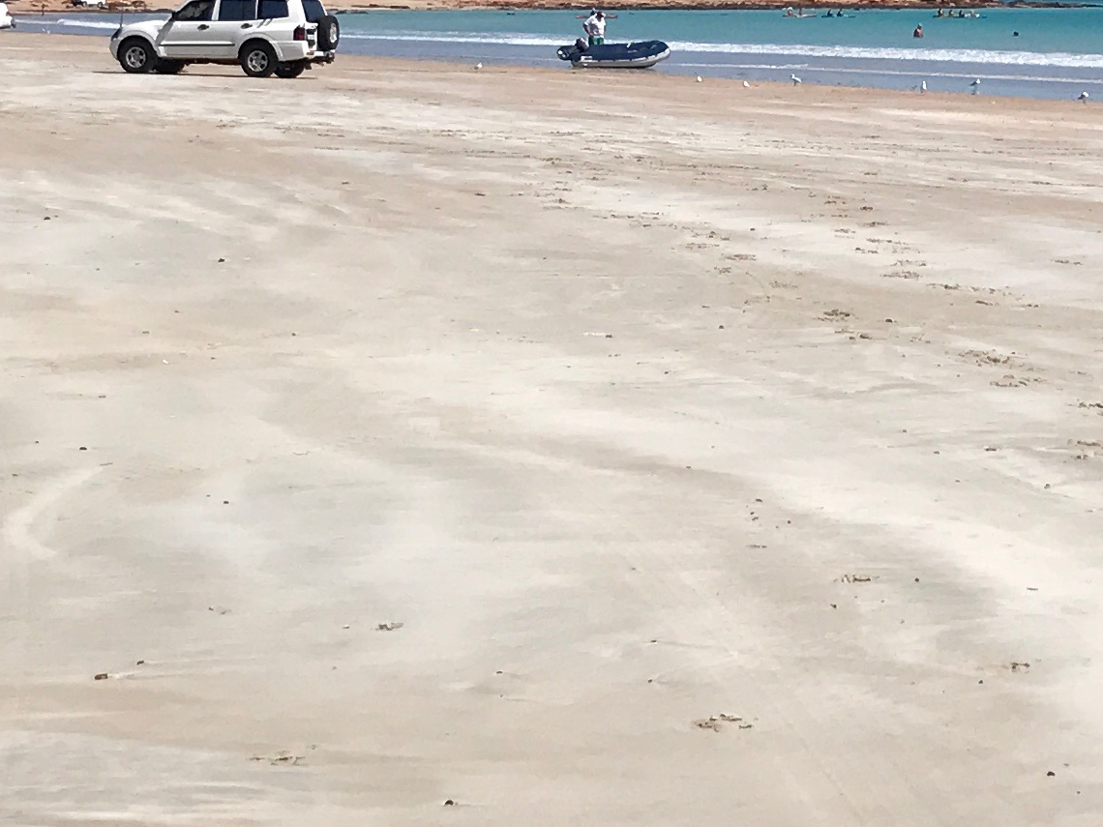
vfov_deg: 14.8
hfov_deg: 19.6
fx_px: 3155
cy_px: 90
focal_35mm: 99
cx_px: 915
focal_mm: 3.99
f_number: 1.8
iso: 25
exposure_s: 1/6410
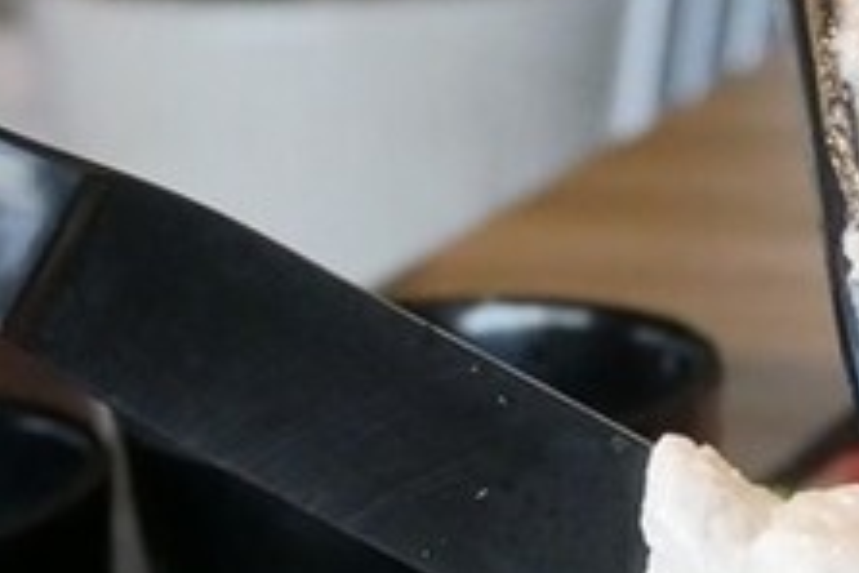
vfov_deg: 8.7
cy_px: 672
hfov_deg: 12.8
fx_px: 3746
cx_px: 956
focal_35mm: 157
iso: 3200
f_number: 4.6
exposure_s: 1/250
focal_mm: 20
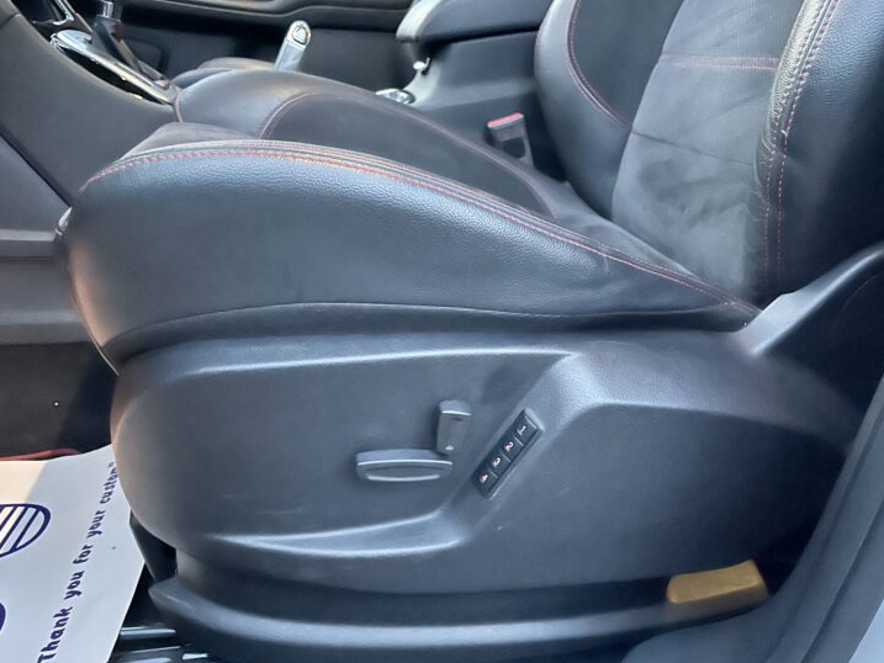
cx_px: 472
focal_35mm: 29
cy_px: 348
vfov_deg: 48.2
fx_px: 741
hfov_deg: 61.6
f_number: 1.6
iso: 1000
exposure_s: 1/21
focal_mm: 4.2
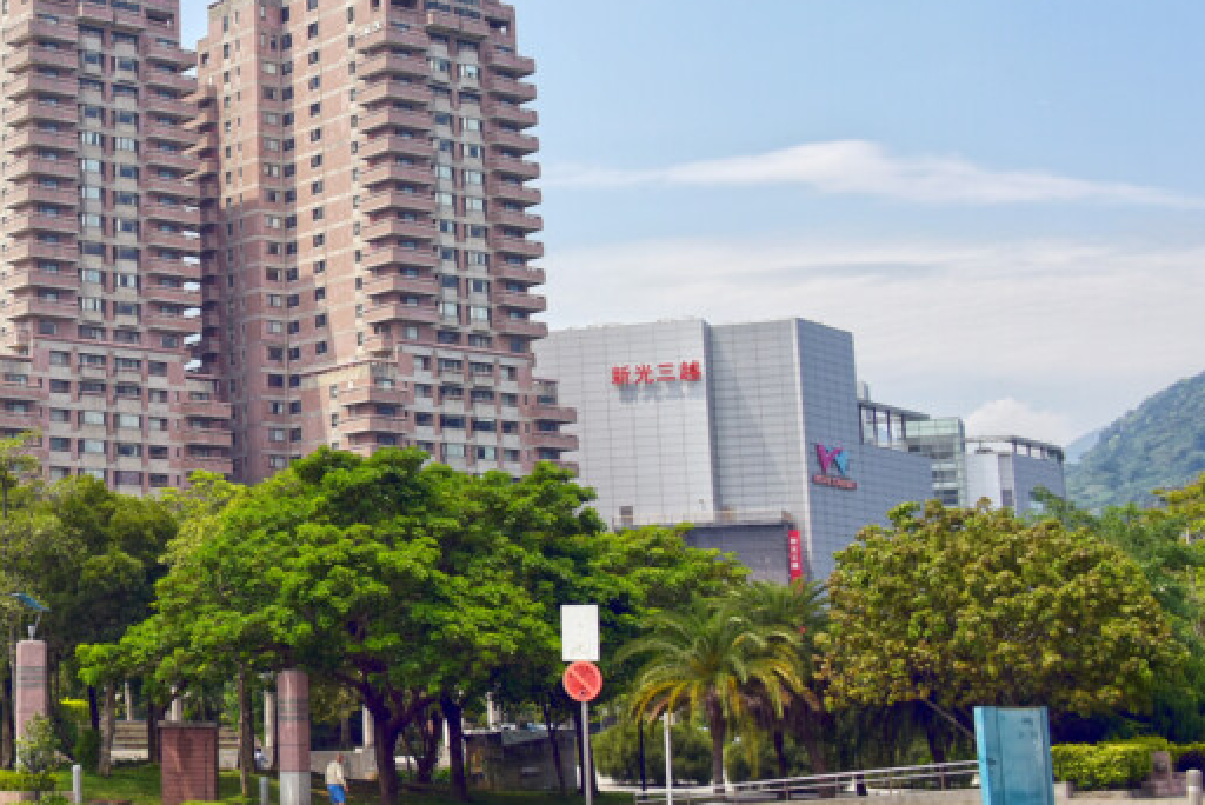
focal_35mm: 64
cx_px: 35
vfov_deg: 21.2
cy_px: 300
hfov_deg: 29.6
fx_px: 2143
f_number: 6.3
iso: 100
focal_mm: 32
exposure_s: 1/800
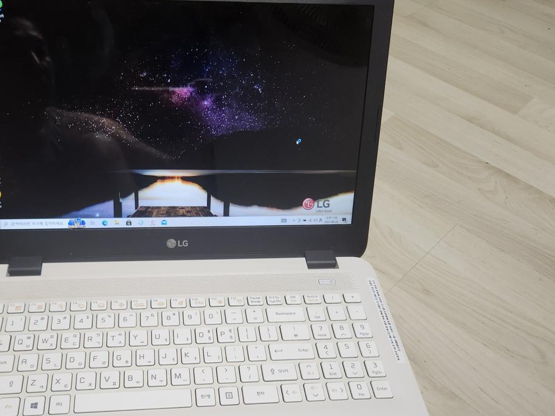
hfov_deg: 56.0
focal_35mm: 32
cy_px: 266
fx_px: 513
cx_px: 199
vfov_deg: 43.7
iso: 160
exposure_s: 1/180
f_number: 1.8
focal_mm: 5.4
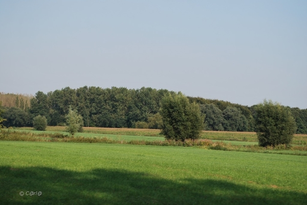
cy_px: 102
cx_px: 154
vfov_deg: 16.6
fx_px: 704
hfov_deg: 24.6
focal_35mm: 82
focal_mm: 55
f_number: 7.1
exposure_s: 1/200
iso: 100
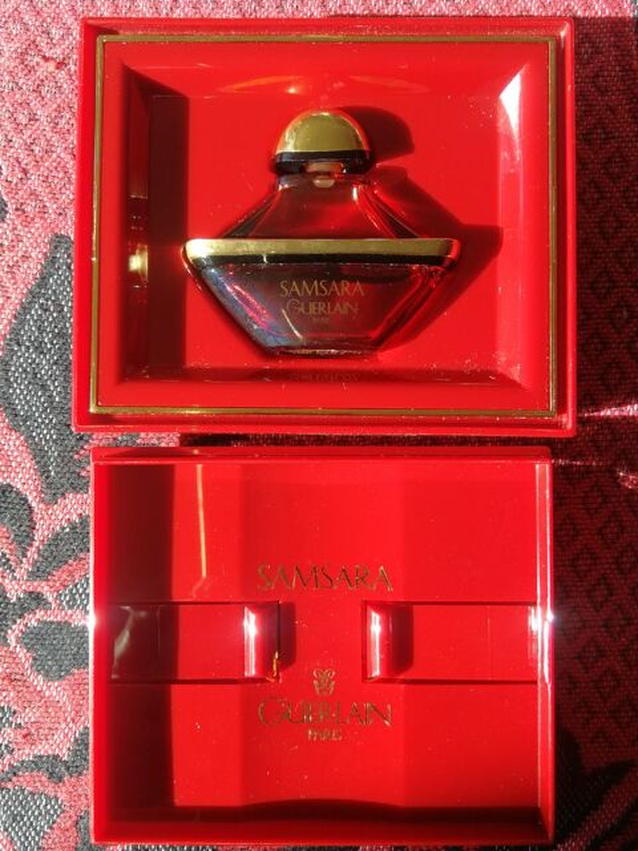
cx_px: 319
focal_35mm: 27
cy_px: 426
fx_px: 664
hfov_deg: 51.4
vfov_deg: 65.3
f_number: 2.2
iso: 50
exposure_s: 1/200
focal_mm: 3.95
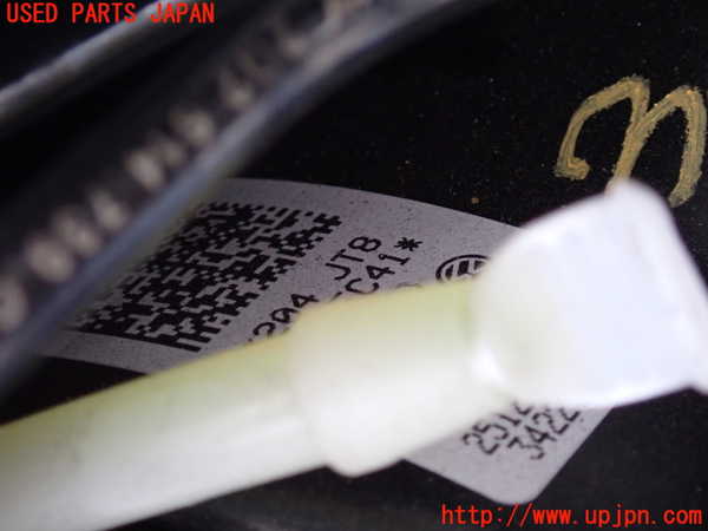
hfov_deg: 19.6
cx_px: 354
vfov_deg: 14.8
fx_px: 2045
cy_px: 266
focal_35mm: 100
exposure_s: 1/30
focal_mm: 18
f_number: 4.9
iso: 800
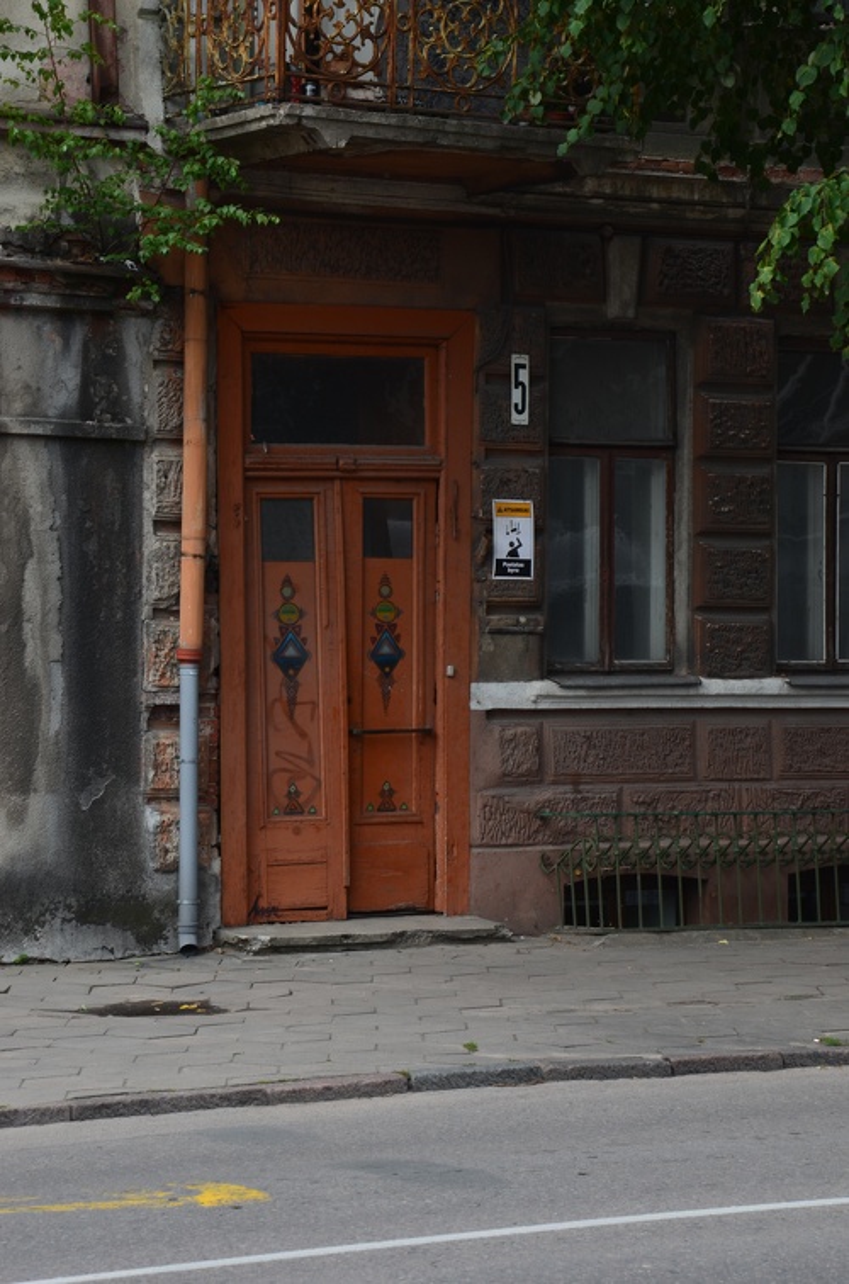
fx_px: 3521
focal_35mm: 99
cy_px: 642
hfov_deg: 13.7
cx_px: 424
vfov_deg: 20.7
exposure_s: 1/125
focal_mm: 66
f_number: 11
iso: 200
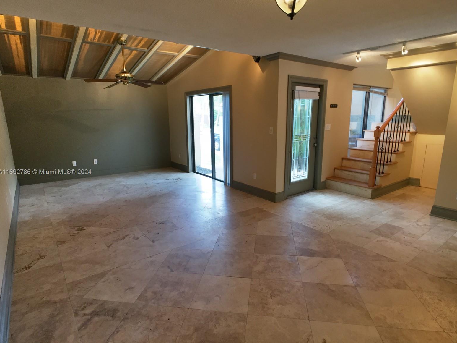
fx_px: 396
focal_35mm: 30
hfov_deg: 60.0
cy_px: 172
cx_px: 233
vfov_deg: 46.8
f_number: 2.2
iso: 40
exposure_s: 1/30
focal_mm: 4.15
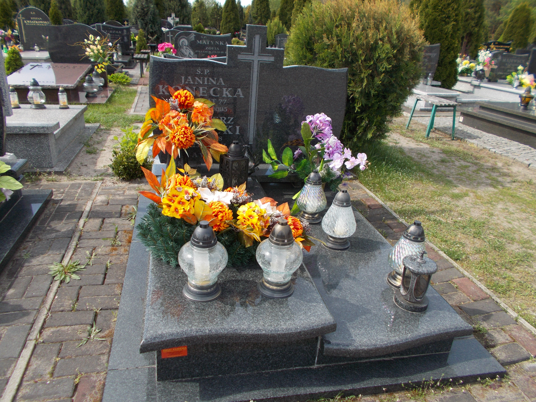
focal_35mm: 26
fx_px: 403
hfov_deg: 67.3
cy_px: 201
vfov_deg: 53.1
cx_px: 268
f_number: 3.2
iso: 80
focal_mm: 4.6
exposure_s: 1/400
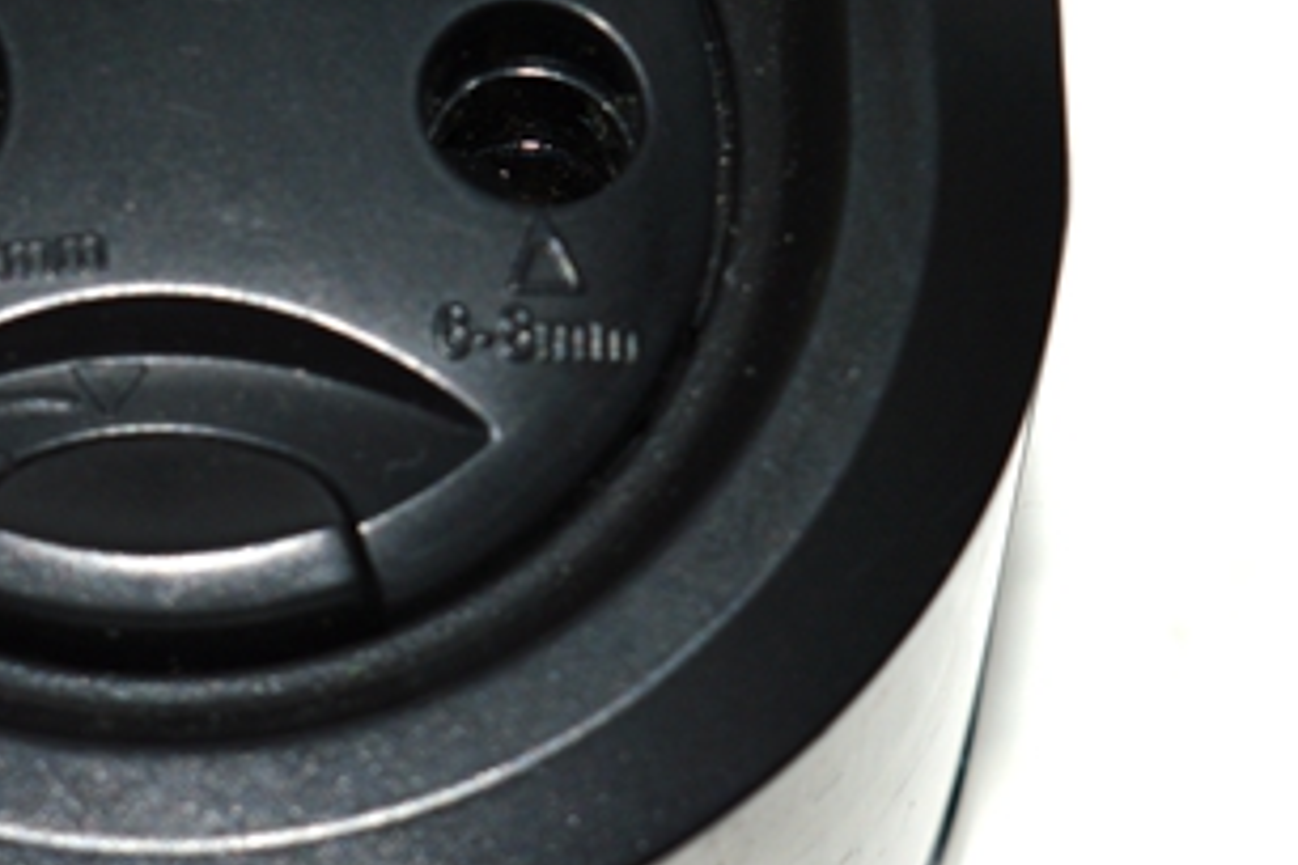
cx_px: 89
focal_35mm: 202
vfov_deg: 6.8
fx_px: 7291
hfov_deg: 10.1
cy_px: 117
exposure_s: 1/60
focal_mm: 55
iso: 100
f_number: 8
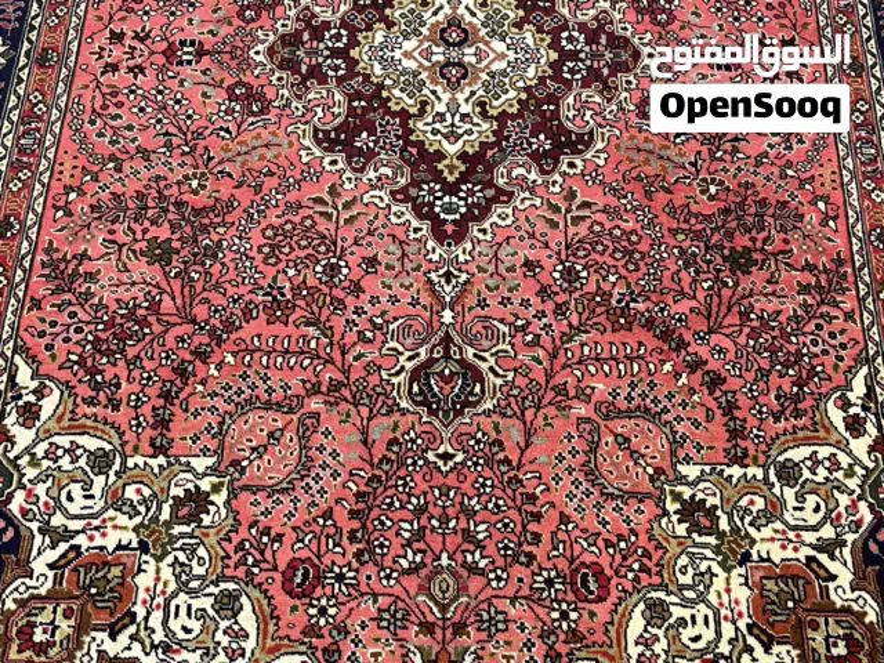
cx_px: 442
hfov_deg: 67.3
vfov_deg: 53.1
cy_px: 332
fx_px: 664
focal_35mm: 26
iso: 250
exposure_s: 1/50
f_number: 1.6
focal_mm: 5.1
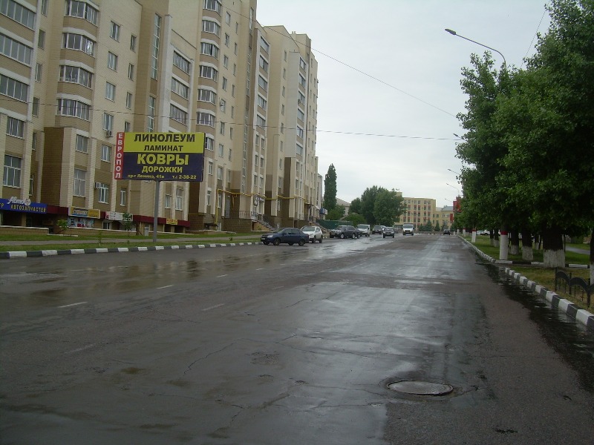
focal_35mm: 38
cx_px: 297
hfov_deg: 49.0
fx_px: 652
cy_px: 222
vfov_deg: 37.7
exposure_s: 1/324
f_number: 4.6
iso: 50
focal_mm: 6.3
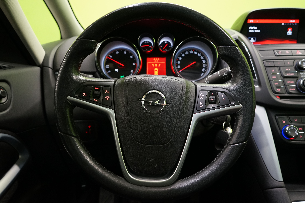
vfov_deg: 45.0
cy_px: 102
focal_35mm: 29
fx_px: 246
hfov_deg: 63.7
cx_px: 152
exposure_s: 1/25
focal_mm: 29
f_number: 6.3
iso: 2500
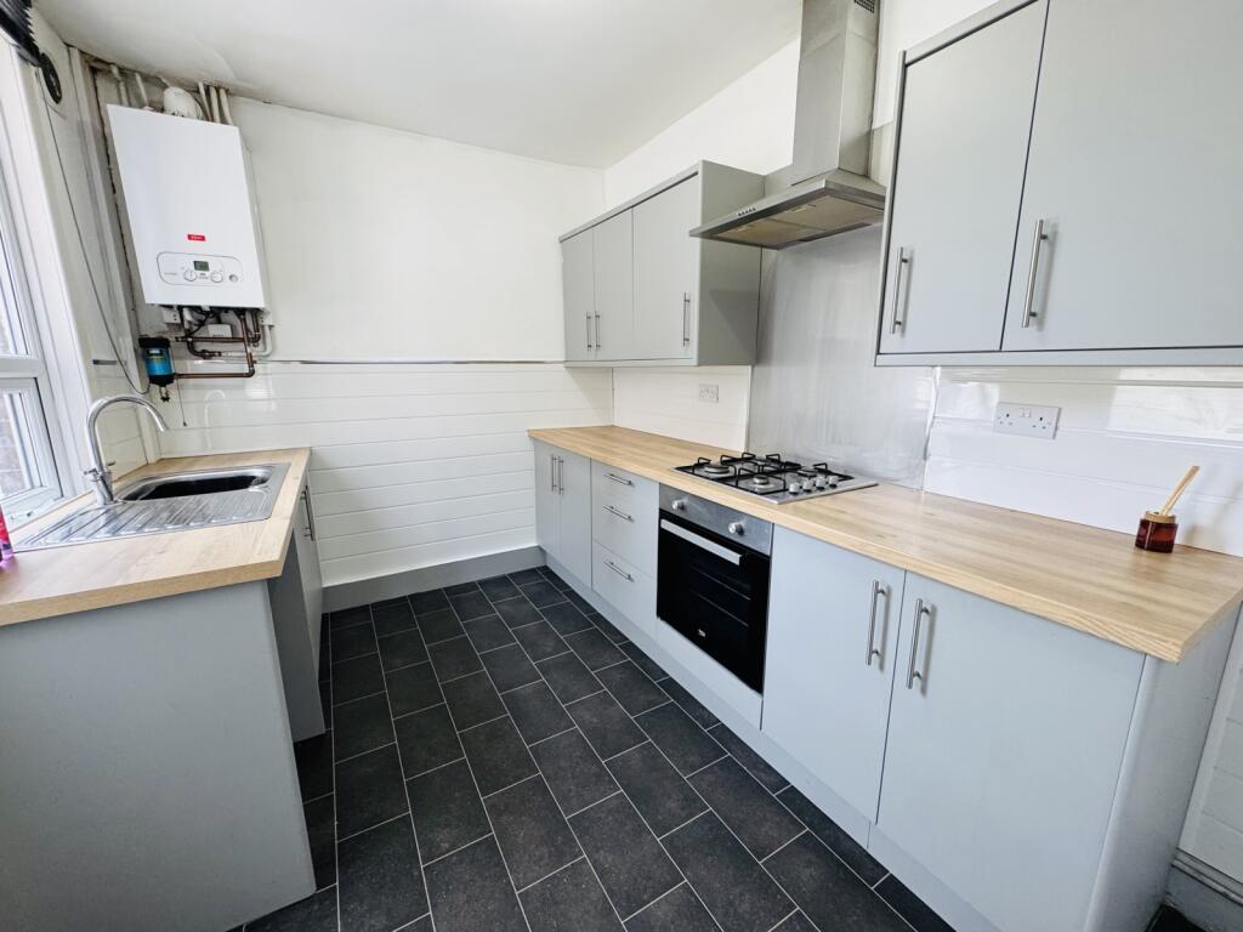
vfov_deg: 85.7
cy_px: 466
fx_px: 503
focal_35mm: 14
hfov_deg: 102.1
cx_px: 622
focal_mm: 2.22
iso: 200
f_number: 2.2
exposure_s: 1/100
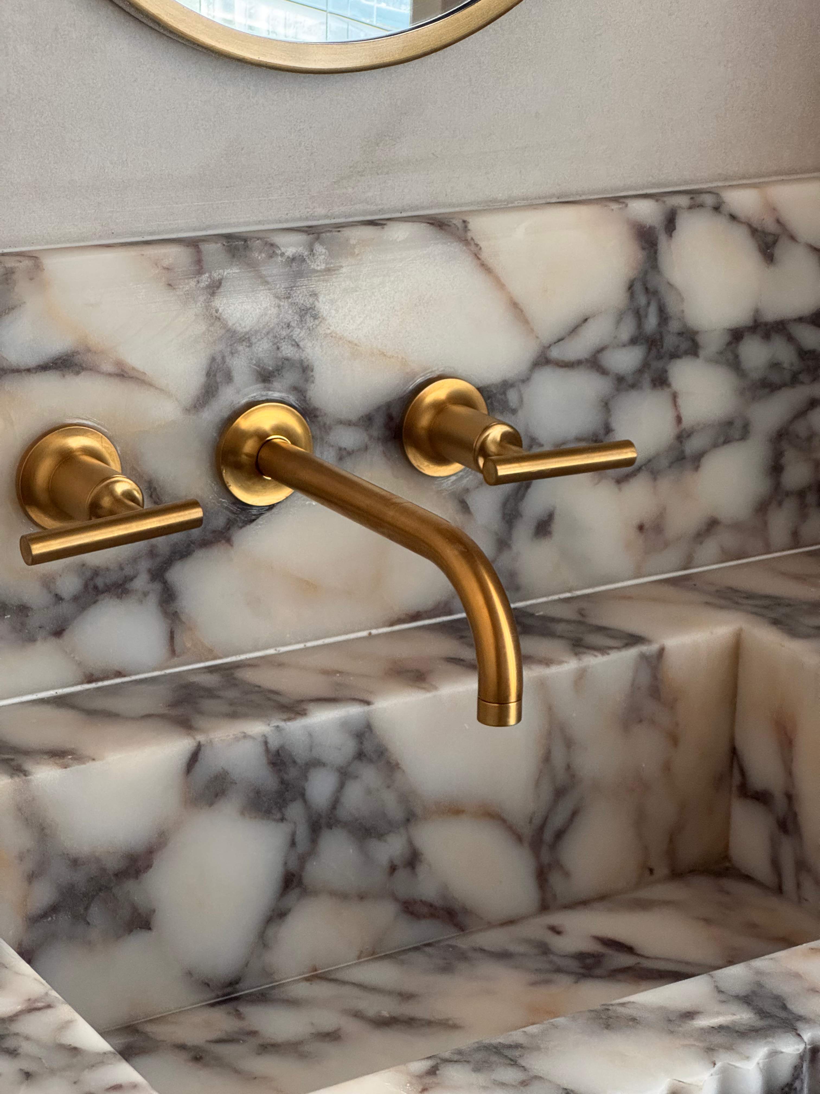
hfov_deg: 19.1
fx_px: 2432
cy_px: 547
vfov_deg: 25.3
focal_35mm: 77
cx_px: 410
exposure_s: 1/41
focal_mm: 9
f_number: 2.8
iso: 640
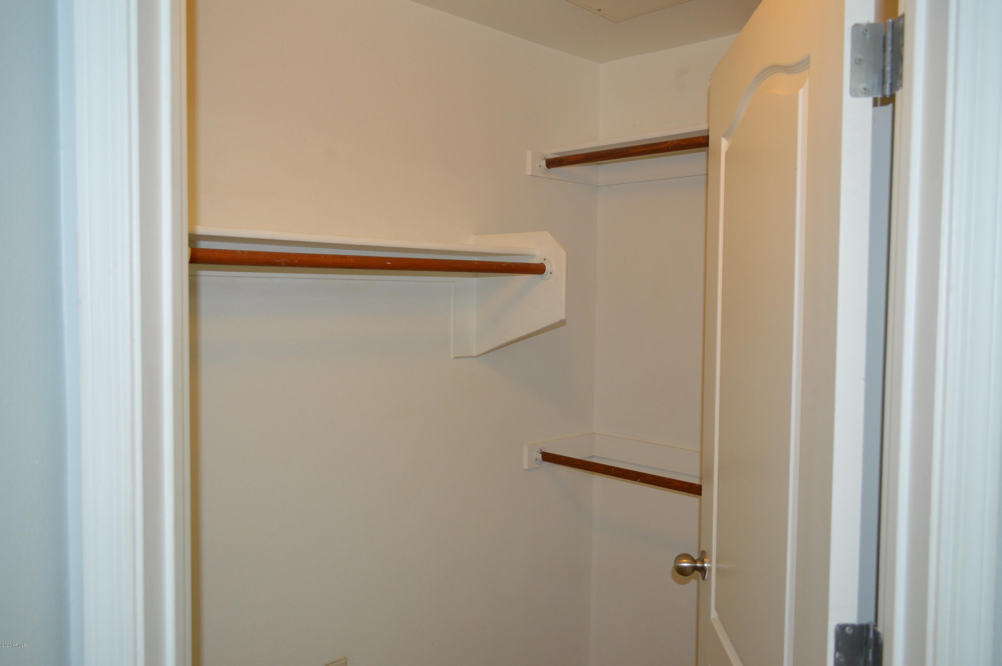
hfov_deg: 67.4
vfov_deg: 47.8
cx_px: 501
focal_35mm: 27
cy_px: 333
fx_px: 751
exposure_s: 1/60
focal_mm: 18
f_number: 4
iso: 400
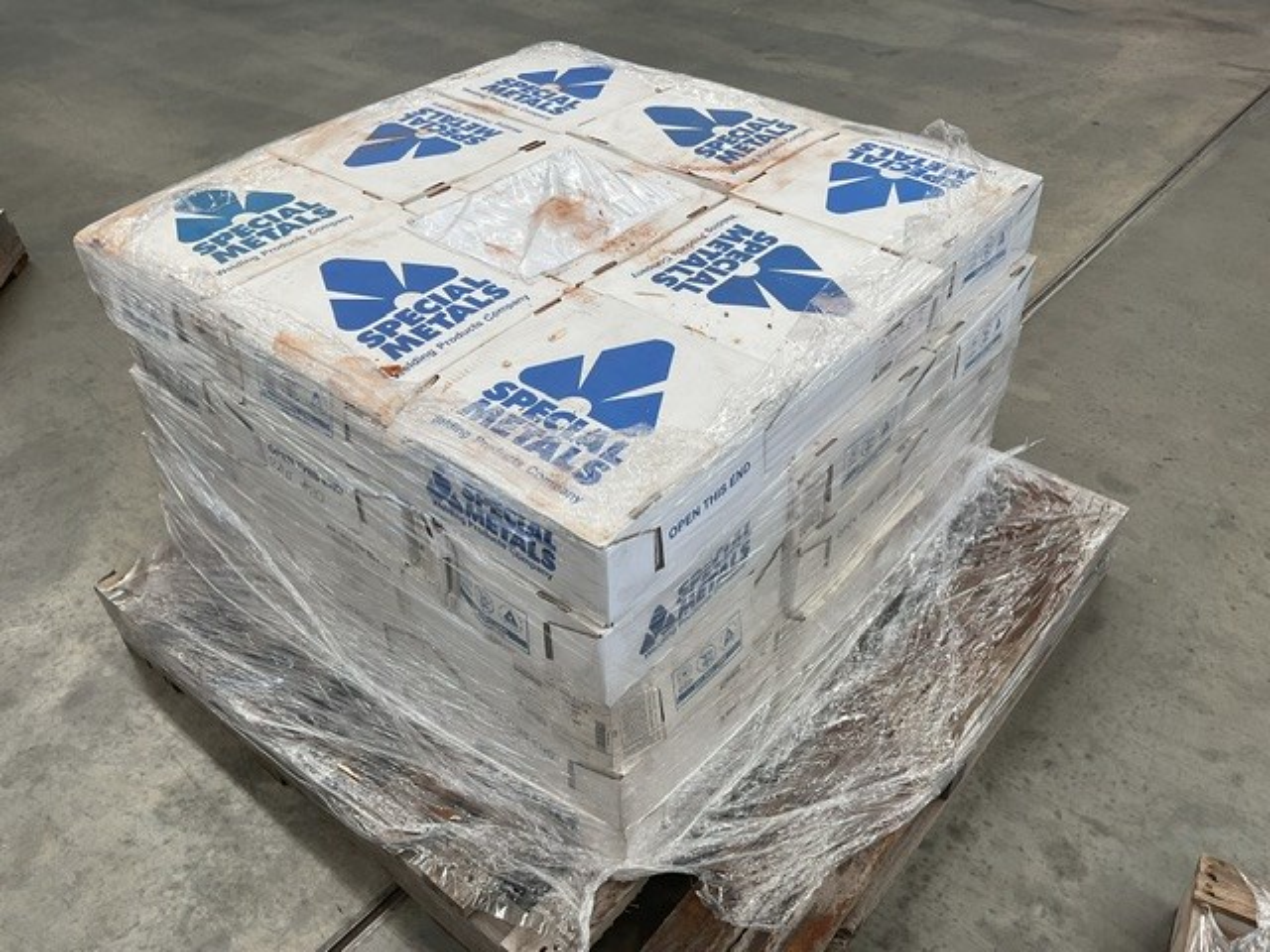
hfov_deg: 61.7
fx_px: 1064
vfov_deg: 48.2
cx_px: 635
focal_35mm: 29
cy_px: 476
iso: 25
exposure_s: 1/100
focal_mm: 3
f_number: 1.8
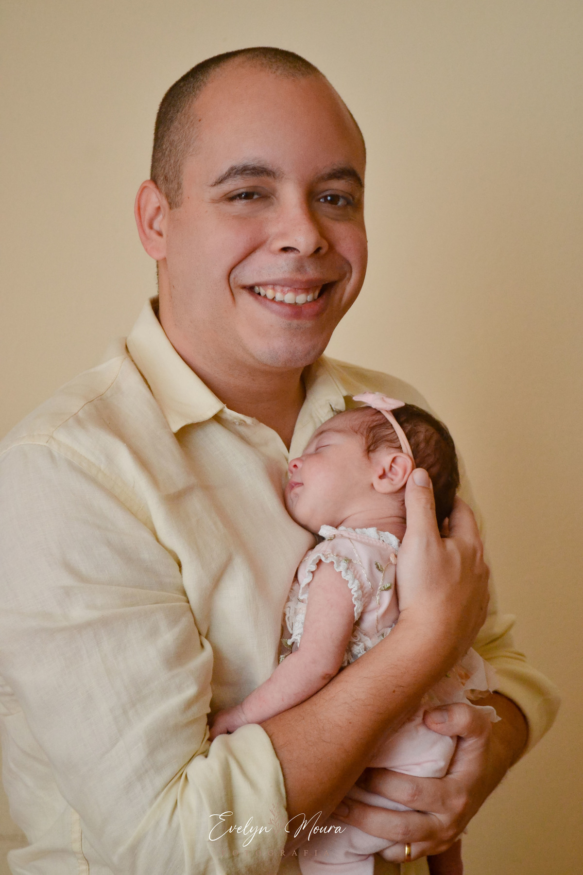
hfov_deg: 19.7
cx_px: 292
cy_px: 438
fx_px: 1676
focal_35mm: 69
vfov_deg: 29.2
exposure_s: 1/200
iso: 800
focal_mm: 46
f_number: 5.3
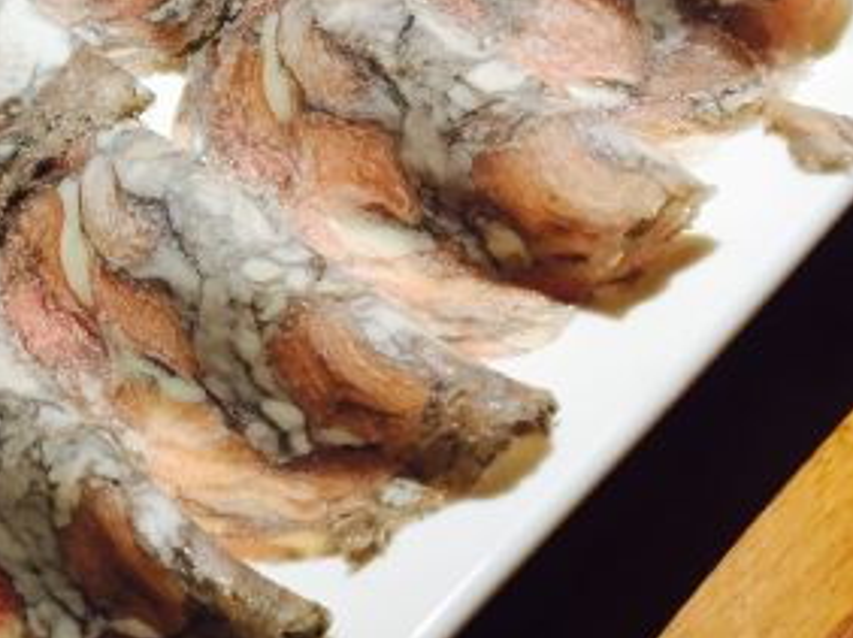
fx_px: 1773
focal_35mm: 72
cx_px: -163
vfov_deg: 20.3
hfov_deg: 24.6
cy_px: 180
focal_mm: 4.15
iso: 50
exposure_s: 1/33
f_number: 2.2
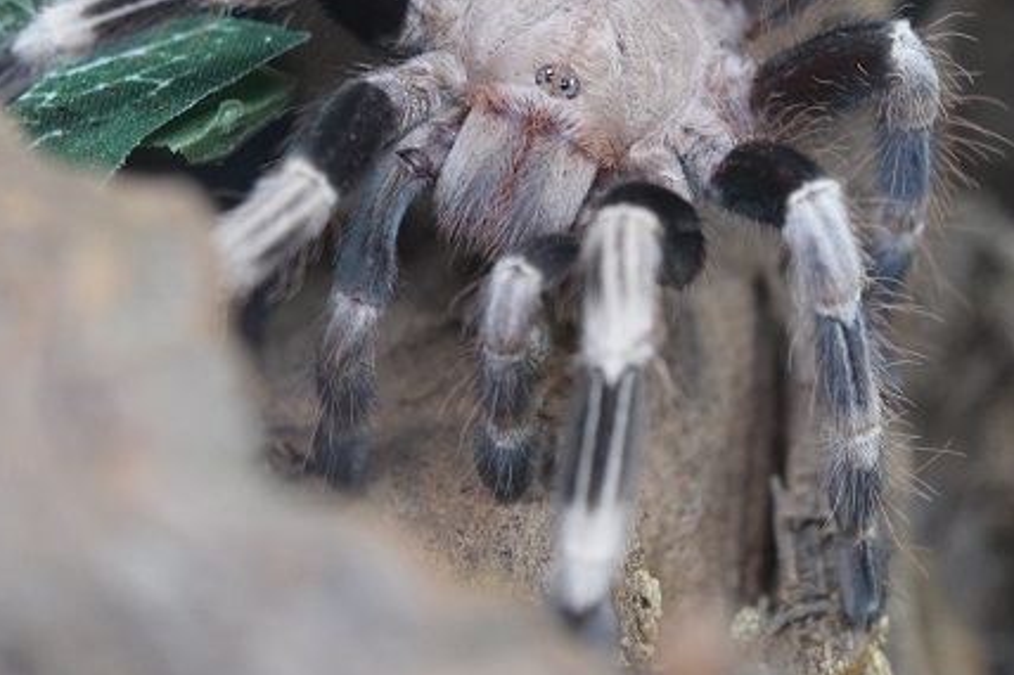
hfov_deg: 13.9
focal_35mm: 148
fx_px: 4167
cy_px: 107
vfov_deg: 9.2
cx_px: 607
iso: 1600
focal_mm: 48
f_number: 5.3
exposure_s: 1/40
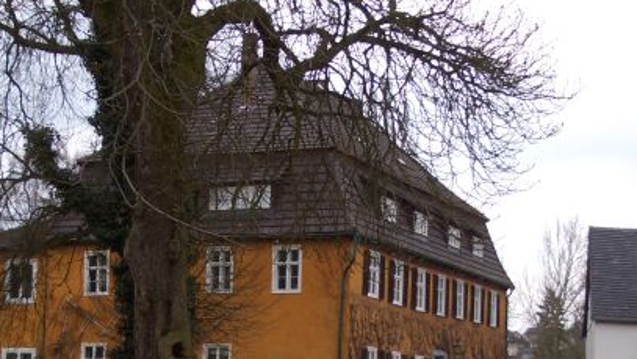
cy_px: 299
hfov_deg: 28.2
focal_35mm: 75
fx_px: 1267
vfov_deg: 16.0
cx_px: 305
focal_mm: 5.8
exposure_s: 1/320
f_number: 2.6
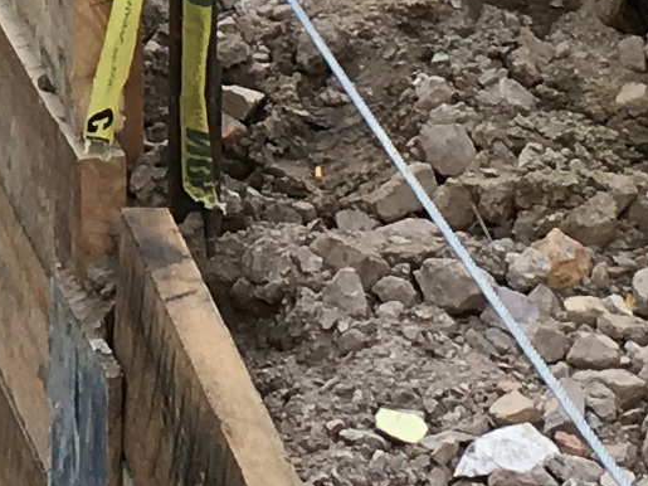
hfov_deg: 8.5
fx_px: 4248
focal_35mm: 227
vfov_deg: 6.3
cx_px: -434
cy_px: -509
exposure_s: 1/165
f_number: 2.2
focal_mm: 4.15
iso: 25
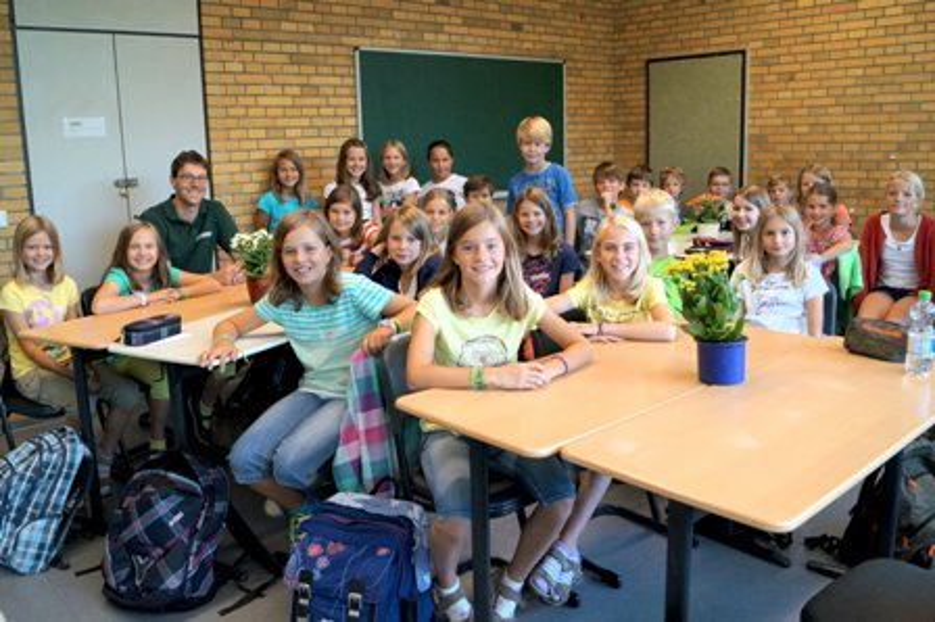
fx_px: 701
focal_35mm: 27
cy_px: 311
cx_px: 468
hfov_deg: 67.4
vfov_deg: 47.9
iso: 640
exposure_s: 1/160
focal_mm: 18
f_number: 4
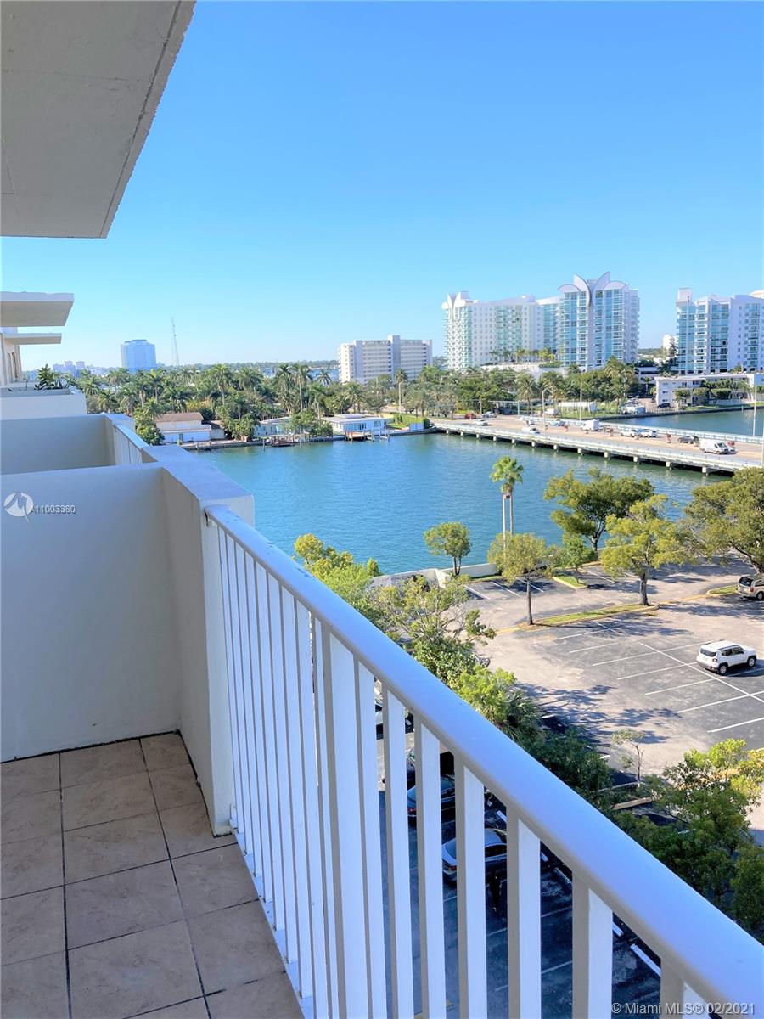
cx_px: 382
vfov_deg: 63.4
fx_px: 824
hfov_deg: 49.7
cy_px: 510
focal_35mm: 28
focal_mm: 3.99
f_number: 1.8
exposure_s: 1/1621
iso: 20
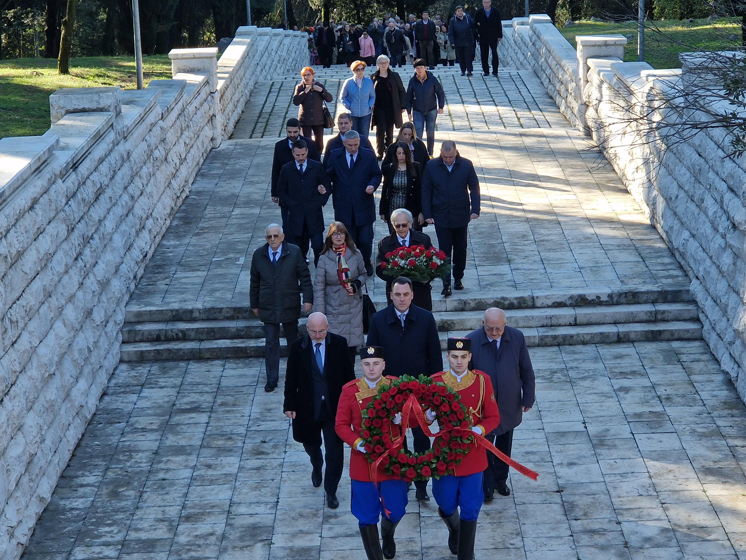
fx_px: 1487
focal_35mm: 69
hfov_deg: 28.2
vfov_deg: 21.3
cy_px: 280
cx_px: 373
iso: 50
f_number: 2.4
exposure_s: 1/161
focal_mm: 7
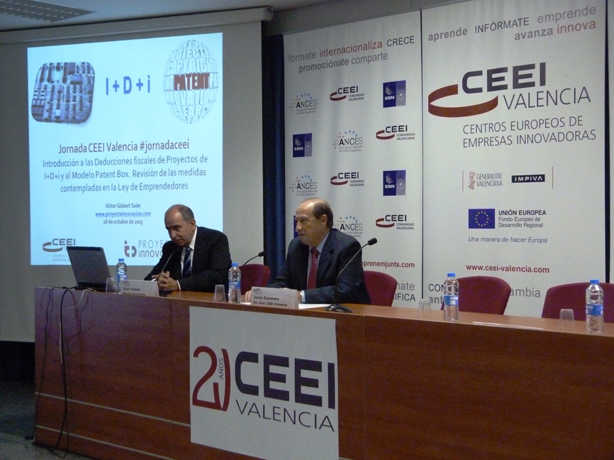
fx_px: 958
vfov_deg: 27.0
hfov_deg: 35.5
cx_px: 307
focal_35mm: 54
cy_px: 230
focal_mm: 9.7
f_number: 3.2
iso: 800
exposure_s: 1/60
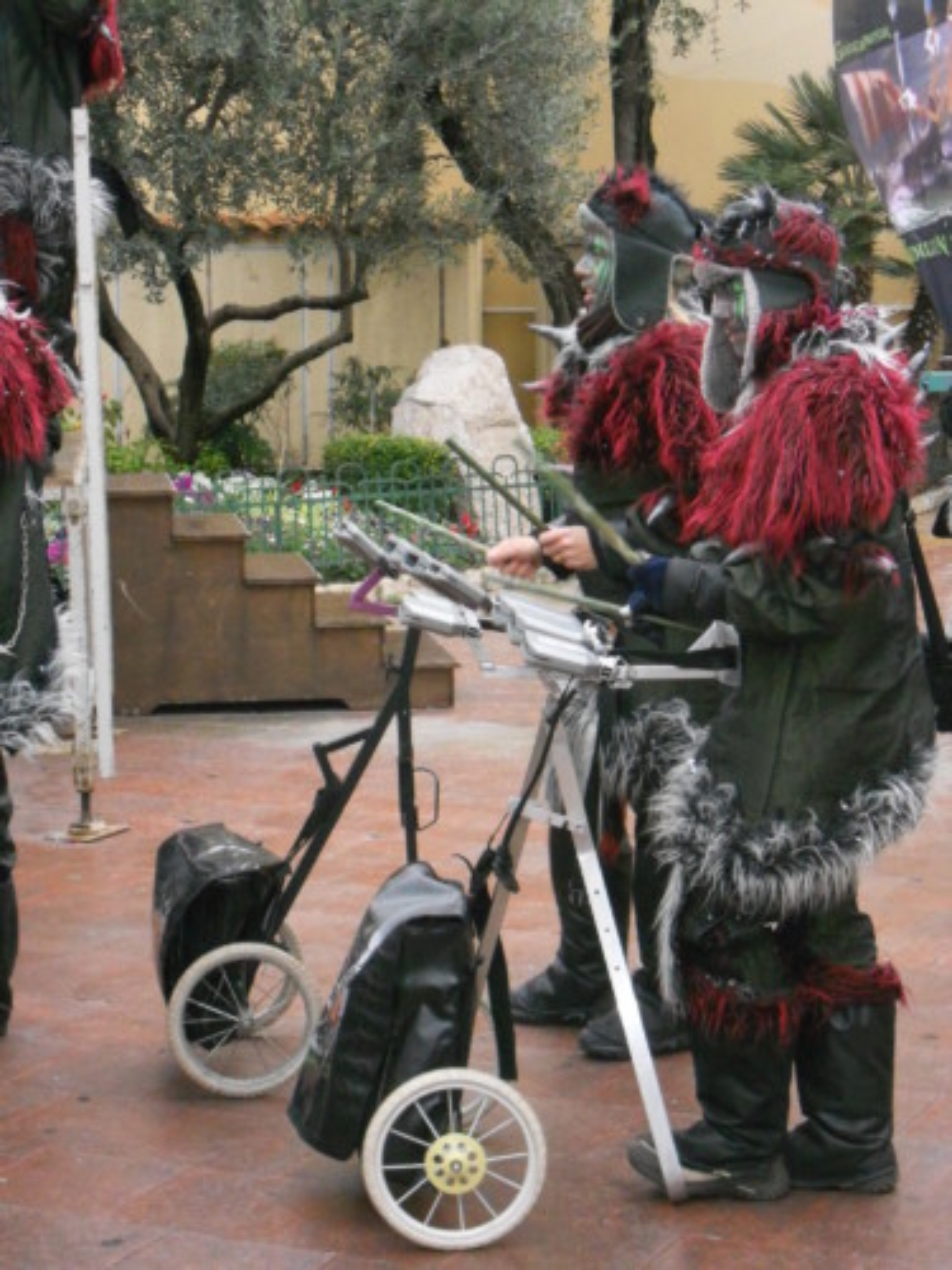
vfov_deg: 25.3
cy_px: 635
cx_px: 476
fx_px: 2824
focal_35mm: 77
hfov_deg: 19.1
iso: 640
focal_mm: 13.9
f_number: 5.9
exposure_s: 1/60
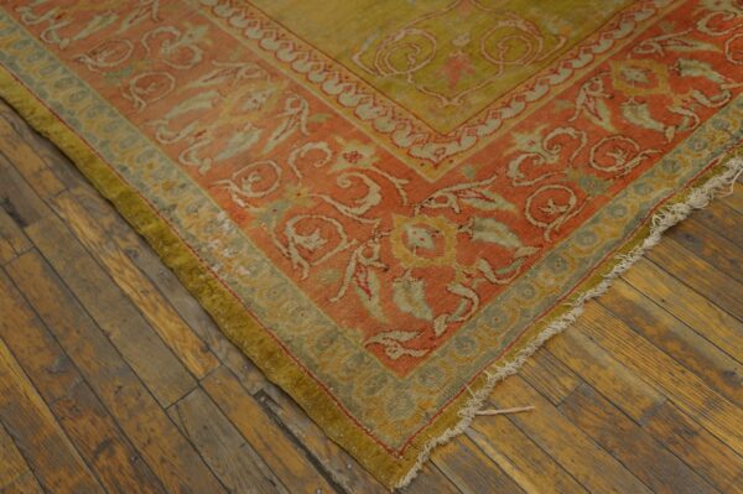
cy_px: 247
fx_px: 742
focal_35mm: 36
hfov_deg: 53.2
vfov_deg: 36.8
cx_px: 372
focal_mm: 24
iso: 640
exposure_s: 1/60
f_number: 4
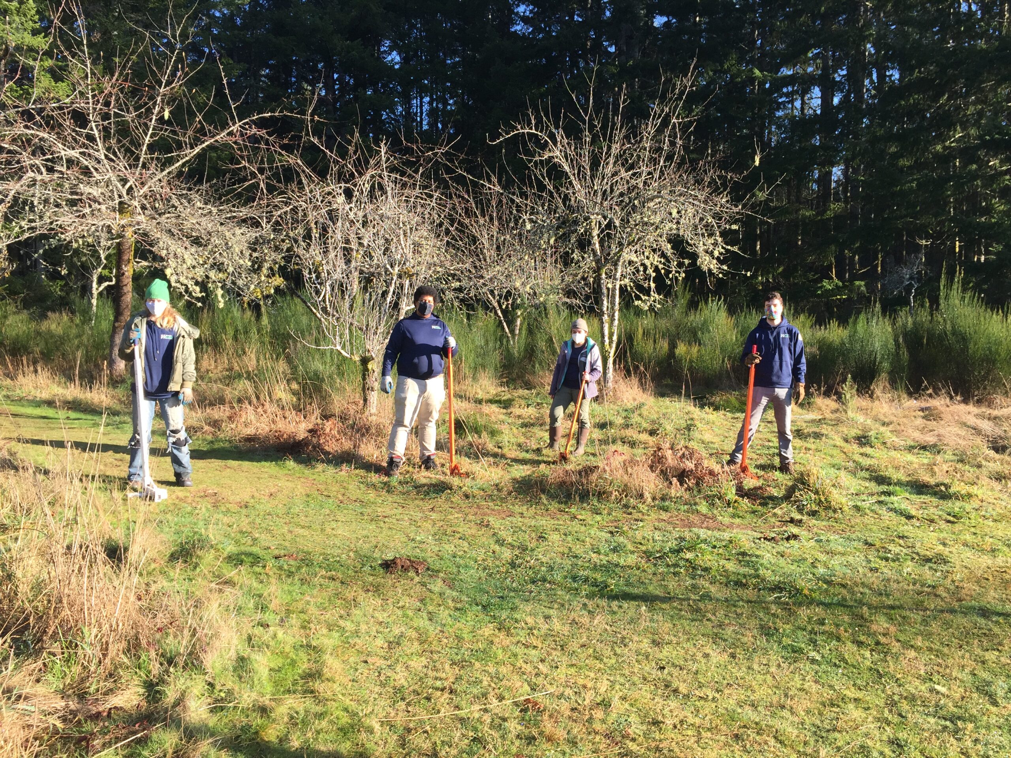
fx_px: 847
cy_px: 379
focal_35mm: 29
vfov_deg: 48.2
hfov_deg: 61.7
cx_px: 506
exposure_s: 1/430
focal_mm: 4.15
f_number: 2.2
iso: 32
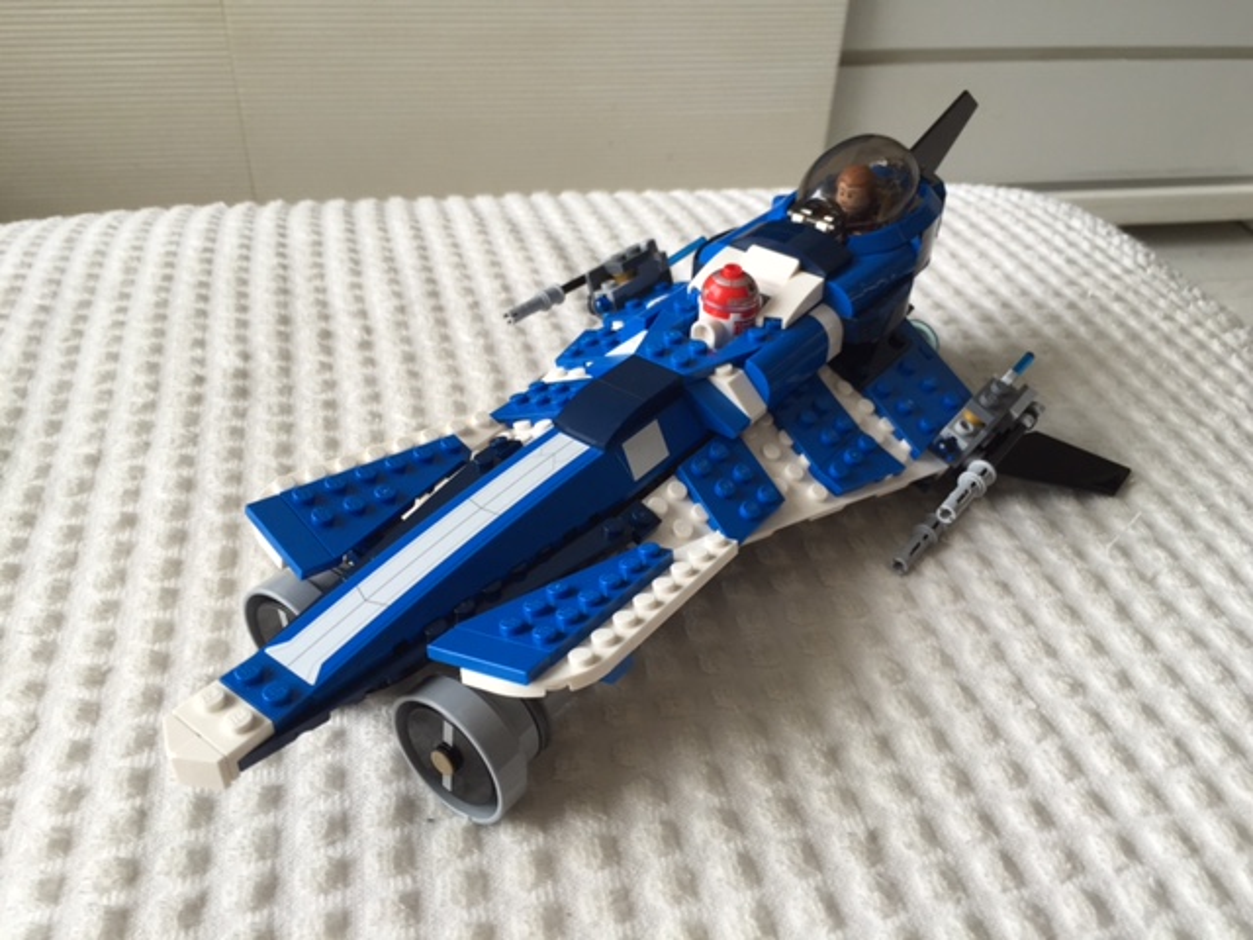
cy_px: 470
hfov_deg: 61.7
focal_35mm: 29
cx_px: 626
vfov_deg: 48.2
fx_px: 1050
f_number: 2.2
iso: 50
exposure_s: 1/120
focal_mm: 4.15
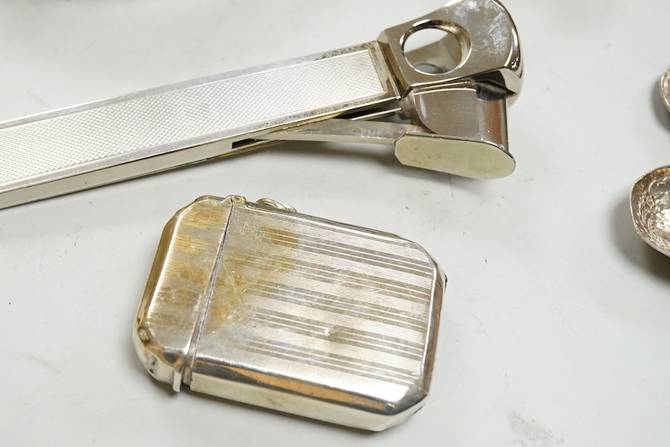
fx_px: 1172
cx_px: 208
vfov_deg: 21.6
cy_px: 204
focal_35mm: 63
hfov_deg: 31.6
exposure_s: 1/200
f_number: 9
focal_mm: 30
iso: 2500
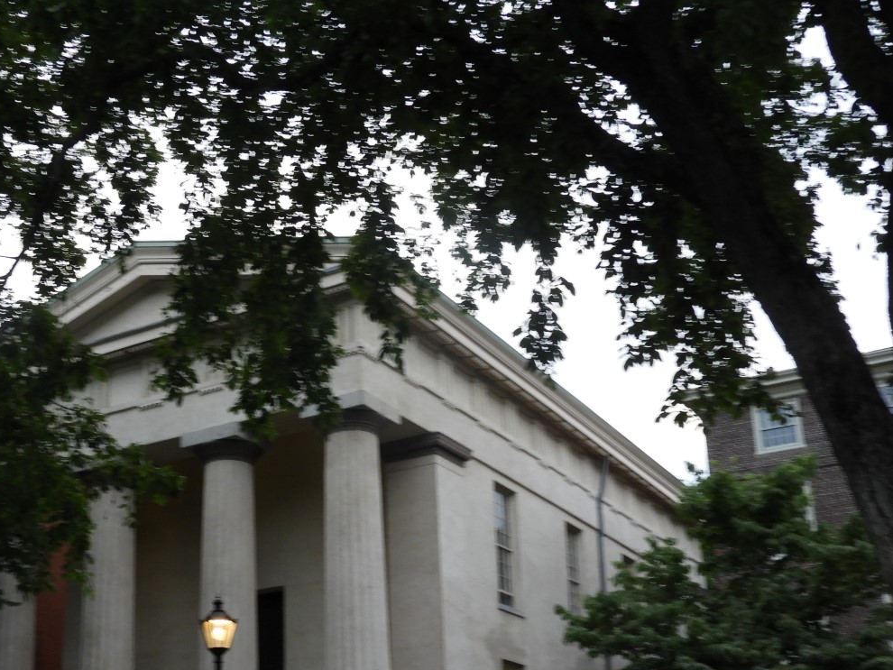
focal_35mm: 48
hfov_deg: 39.2
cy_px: 472
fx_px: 1239
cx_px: 292
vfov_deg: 30.0
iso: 180
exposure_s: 1/30
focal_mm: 5.9
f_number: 3.6
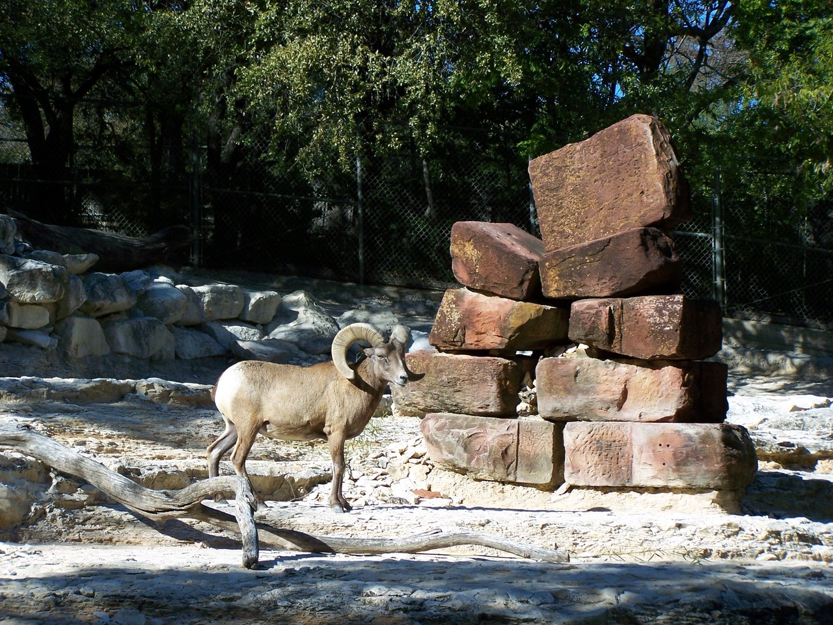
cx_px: 416
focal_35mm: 105
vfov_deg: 14.1
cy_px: 312
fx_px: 2528
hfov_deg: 18.7
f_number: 3.2
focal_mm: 17.5
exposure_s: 1/1000
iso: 80
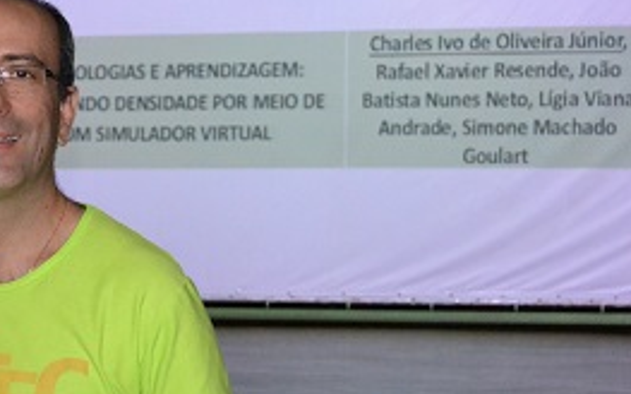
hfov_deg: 18.1
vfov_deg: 11.5
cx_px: 108
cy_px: 231
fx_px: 1959
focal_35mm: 114
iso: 3200
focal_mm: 28
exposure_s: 1/60
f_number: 4.5
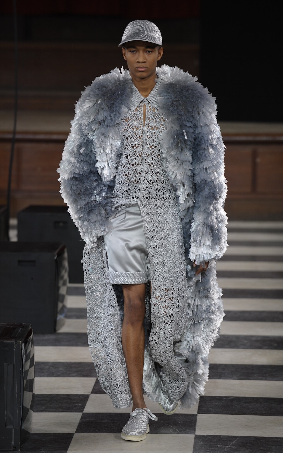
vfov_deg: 10.3
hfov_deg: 6.4
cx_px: 144
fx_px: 2518
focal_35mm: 204
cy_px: 226
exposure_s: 1/500
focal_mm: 200
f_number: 4
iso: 1000
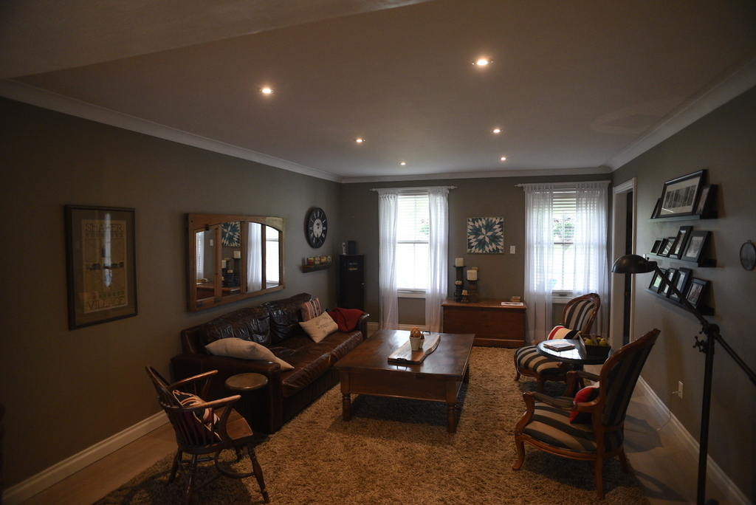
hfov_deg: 83.9
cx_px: 378
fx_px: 420
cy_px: 252
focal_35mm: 20
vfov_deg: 62.0
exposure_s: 1/160
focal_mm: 20
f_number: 5
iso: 2000
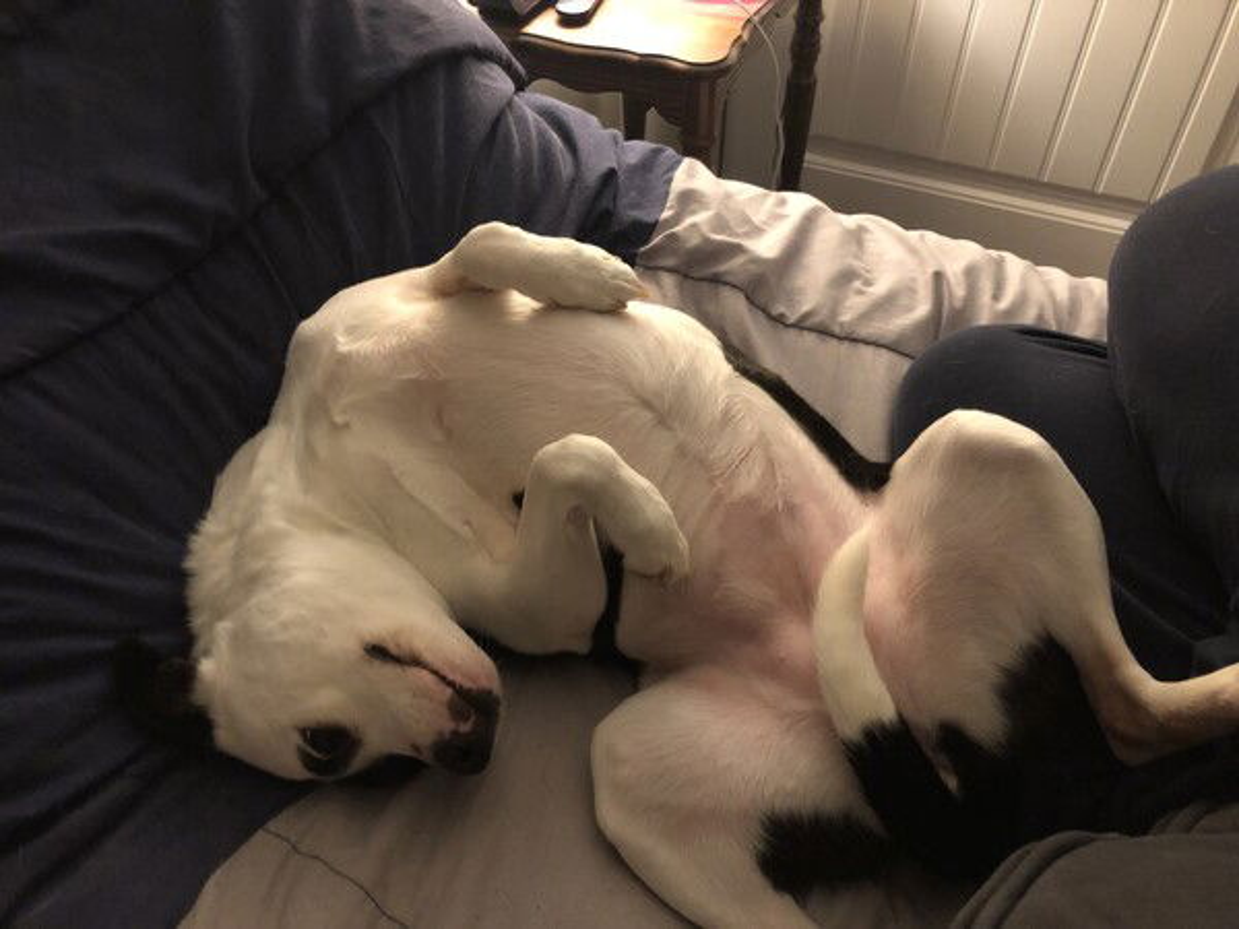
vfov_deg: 49.7
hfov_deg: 63.4
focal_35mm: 28
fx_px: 1002
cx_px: 620
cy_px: 464
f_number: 1.8
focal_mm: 3.99
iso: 100
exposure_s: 1/4
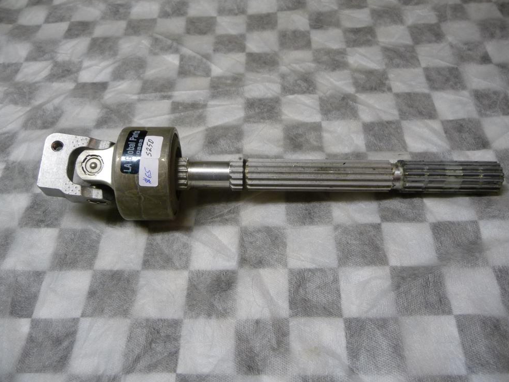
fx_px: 426
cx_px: 252
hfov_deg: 61.7
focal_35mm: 29
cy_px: 193
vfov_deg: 48.2
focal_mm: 4.7
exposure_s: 1/30
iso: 125
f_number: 3.3
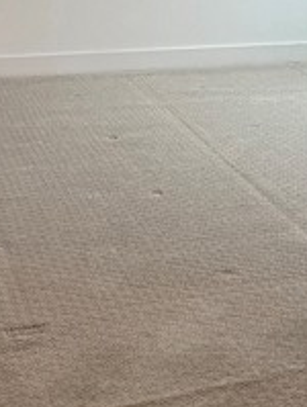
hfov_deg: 19.2
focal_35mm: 77
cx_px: 139
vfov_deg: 24.4
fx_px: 908
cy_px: 25
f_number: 1.78
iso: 320
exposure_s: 1/120
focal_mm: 6.76
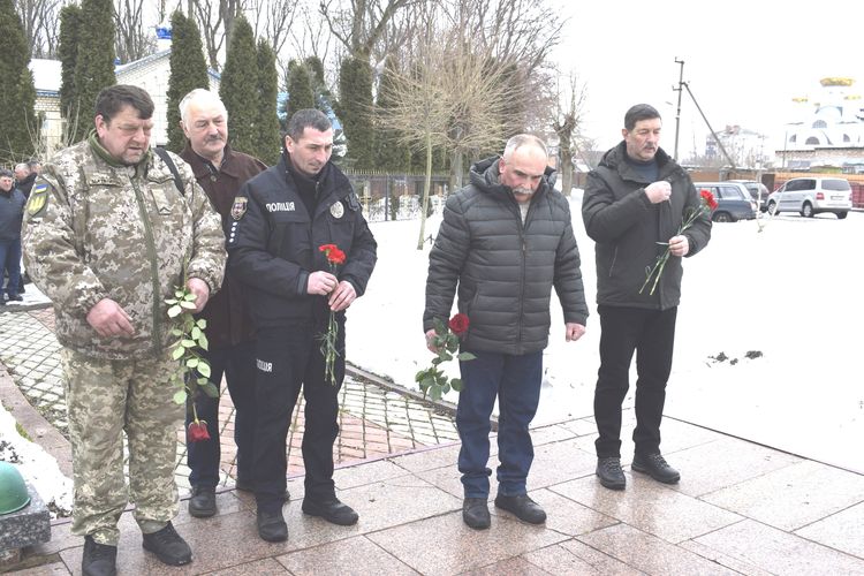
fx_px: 864
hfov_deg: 53.1
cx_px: 432
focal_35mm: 36
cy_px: 288
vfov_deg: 36.9
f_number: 8
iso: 200
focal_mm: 24
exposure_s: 1/320
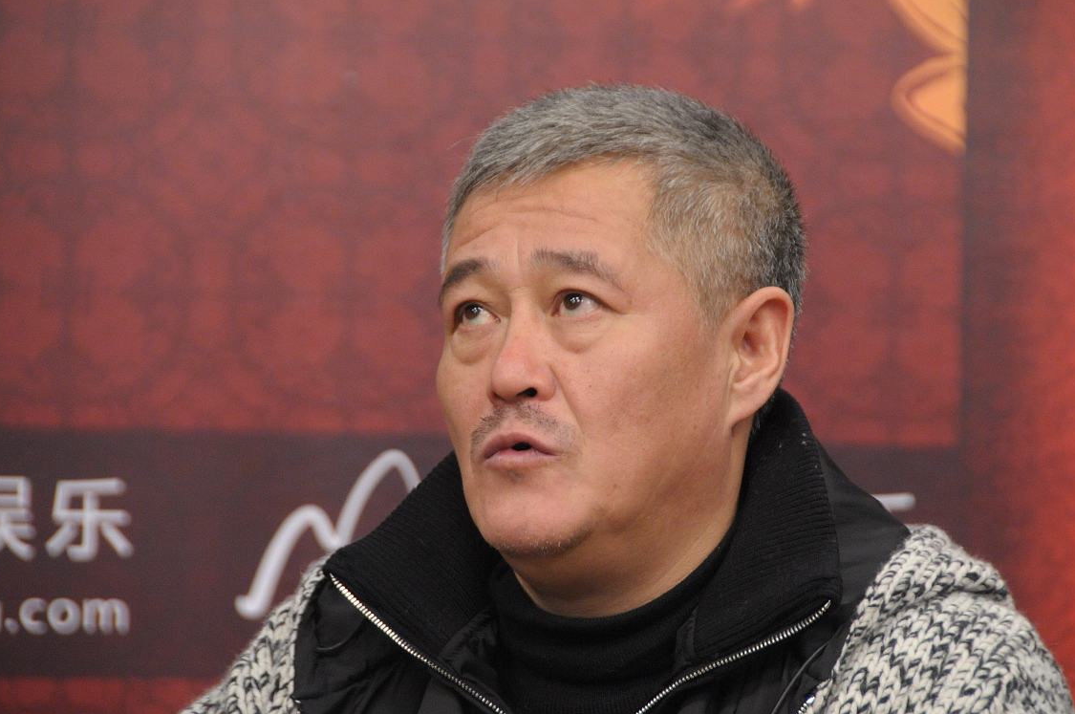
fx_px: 8112
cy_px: 346
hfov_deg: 7.6
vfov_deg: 5.0
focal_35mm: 272
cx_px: 569
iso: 1600
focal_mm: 170
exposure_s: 1/160
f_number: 5.6
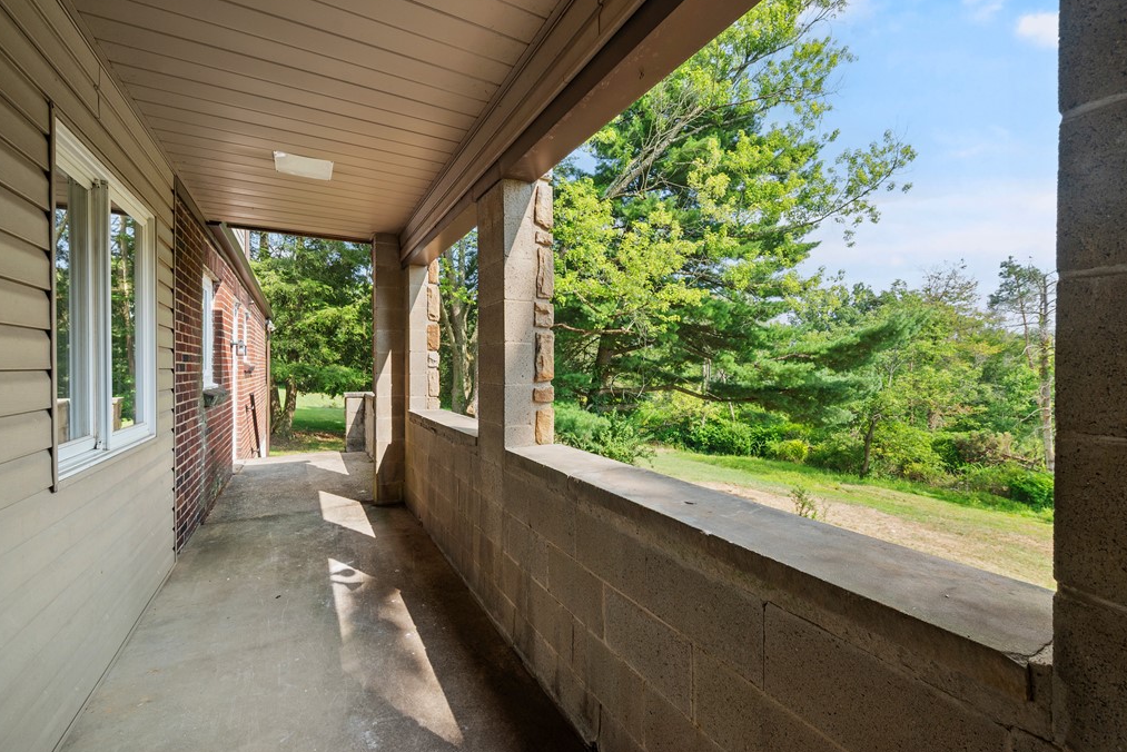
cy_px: 368
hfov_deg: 100.4
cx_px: 572
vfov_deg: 77.4
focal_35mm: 15
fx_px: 470
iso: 400
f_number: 8
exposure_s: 1/80
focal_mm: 14
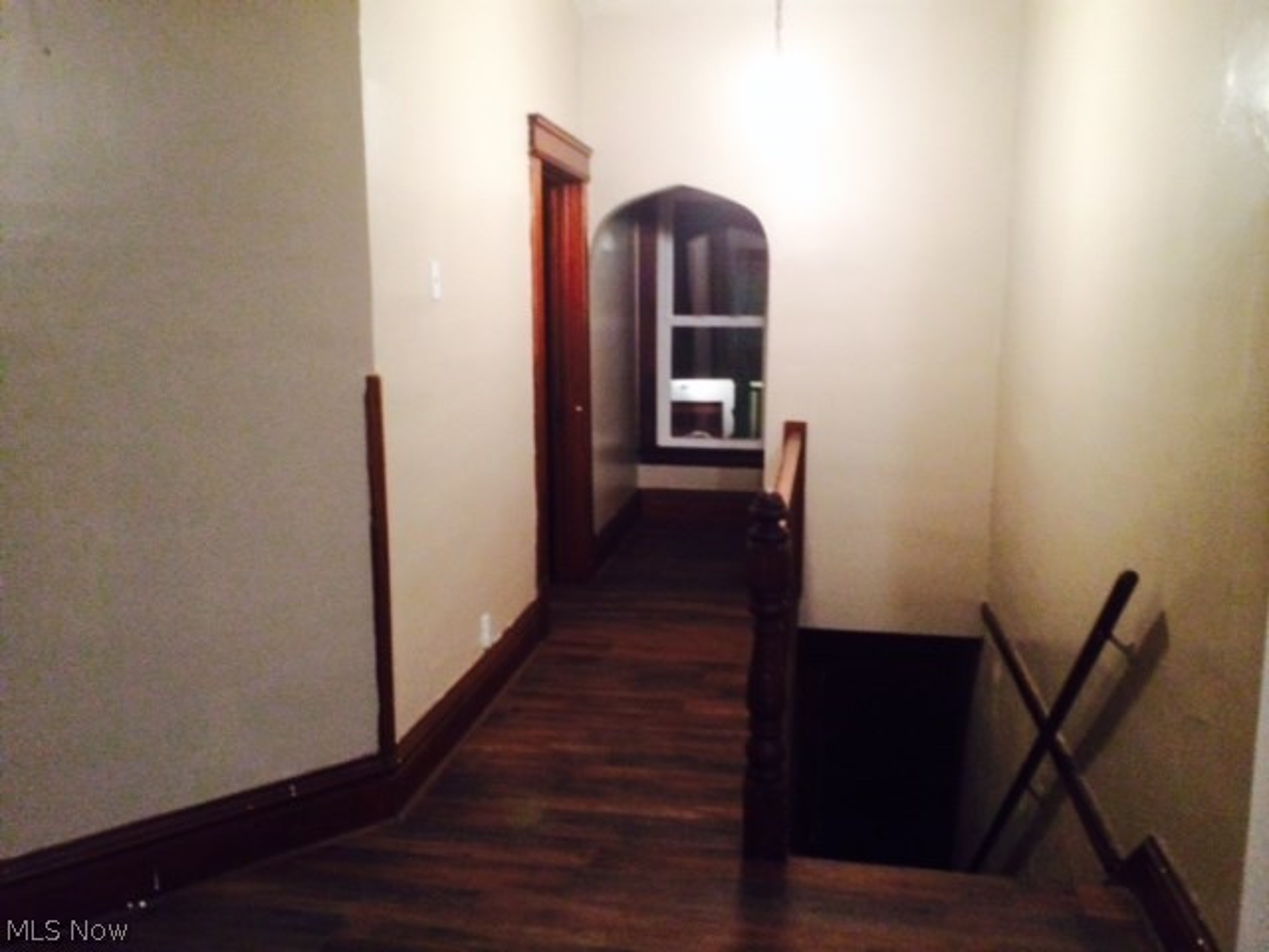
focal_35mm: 30
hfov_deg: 60.0
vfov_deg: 46.8
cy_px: 476
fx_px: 1100
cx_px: 634
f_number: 2.2
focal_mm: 4.12
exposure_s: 1/15
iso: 320
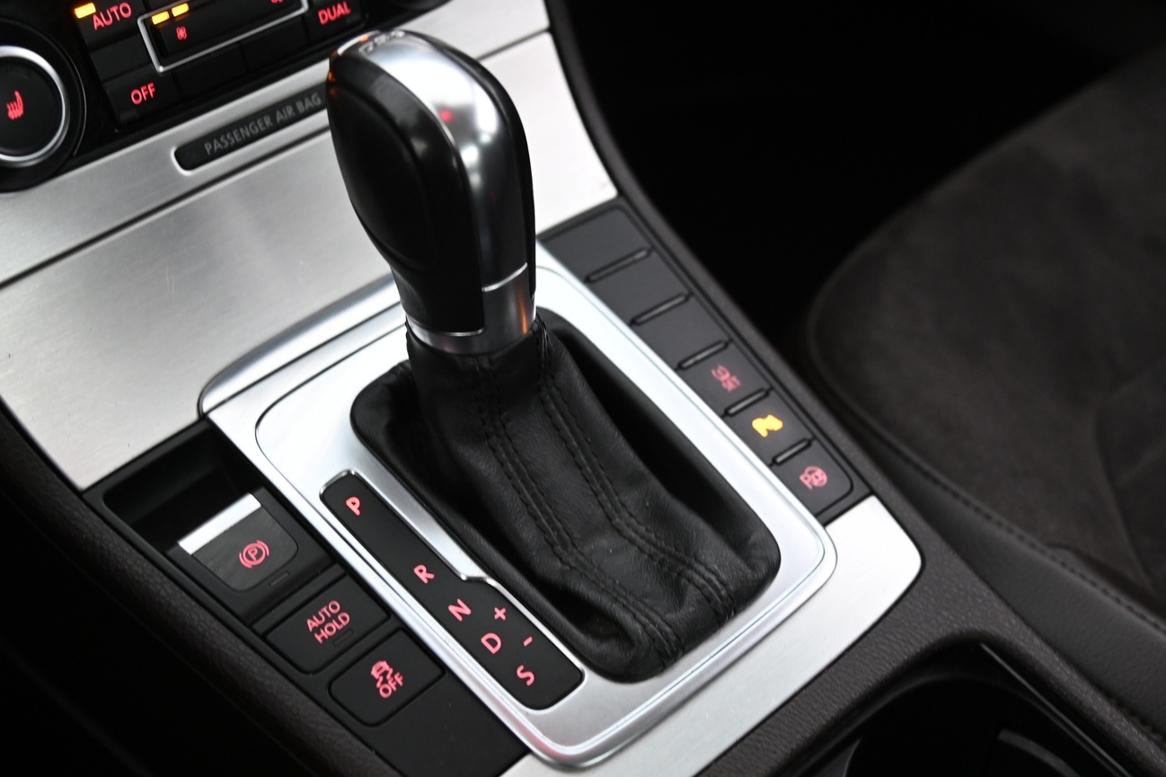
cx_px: 568
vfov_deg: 24.6
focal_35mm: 55
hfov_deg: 36.2
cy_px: 463
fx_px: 1781
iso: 2000
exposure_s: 1/15
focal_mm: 44
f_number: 4
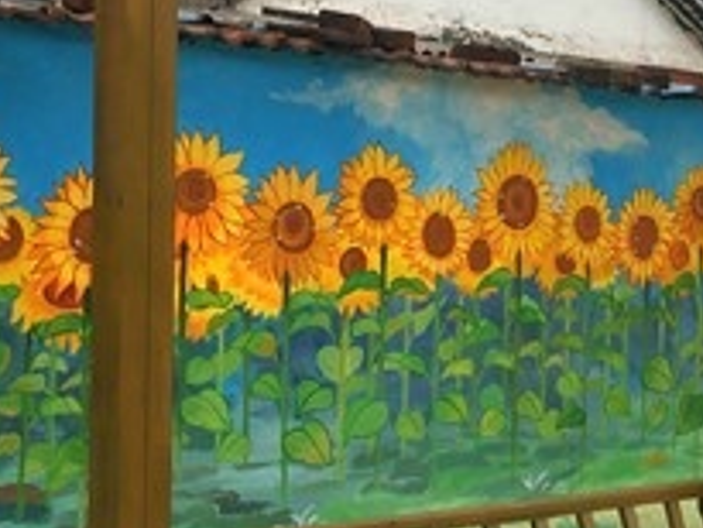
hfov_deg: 22.9
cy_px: 302
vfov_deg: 17.4
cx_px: 497
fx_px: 1727
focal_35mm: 85
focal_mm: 4.15
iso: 25
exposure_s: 1/999
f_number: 2.2
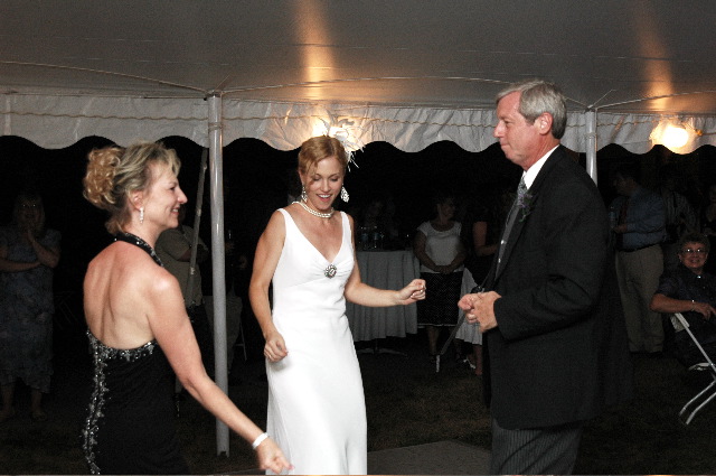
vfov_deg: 23.7
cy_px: 238
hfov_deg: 35.1
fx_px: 1132
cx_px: 358
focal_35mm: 57
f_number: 5.6
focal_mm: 38
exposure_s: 1/60
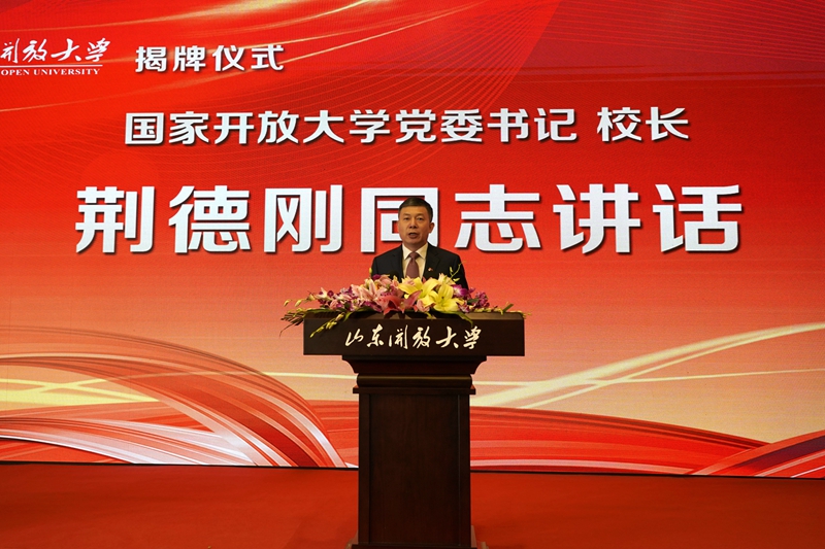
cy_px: 274
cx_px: 412
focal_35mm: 29
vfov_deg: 44.9
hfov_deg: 63.7
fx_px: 664
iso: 1250
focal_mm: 29
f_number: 4
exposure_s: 1/160
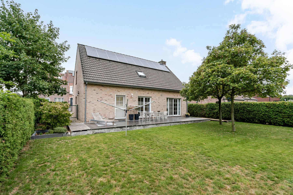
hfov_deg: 96.7
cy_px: 98
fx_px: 130
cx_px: 146
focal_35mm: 16
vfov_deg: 73.8
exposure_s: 1/125
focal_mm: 16
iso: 800
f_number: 11
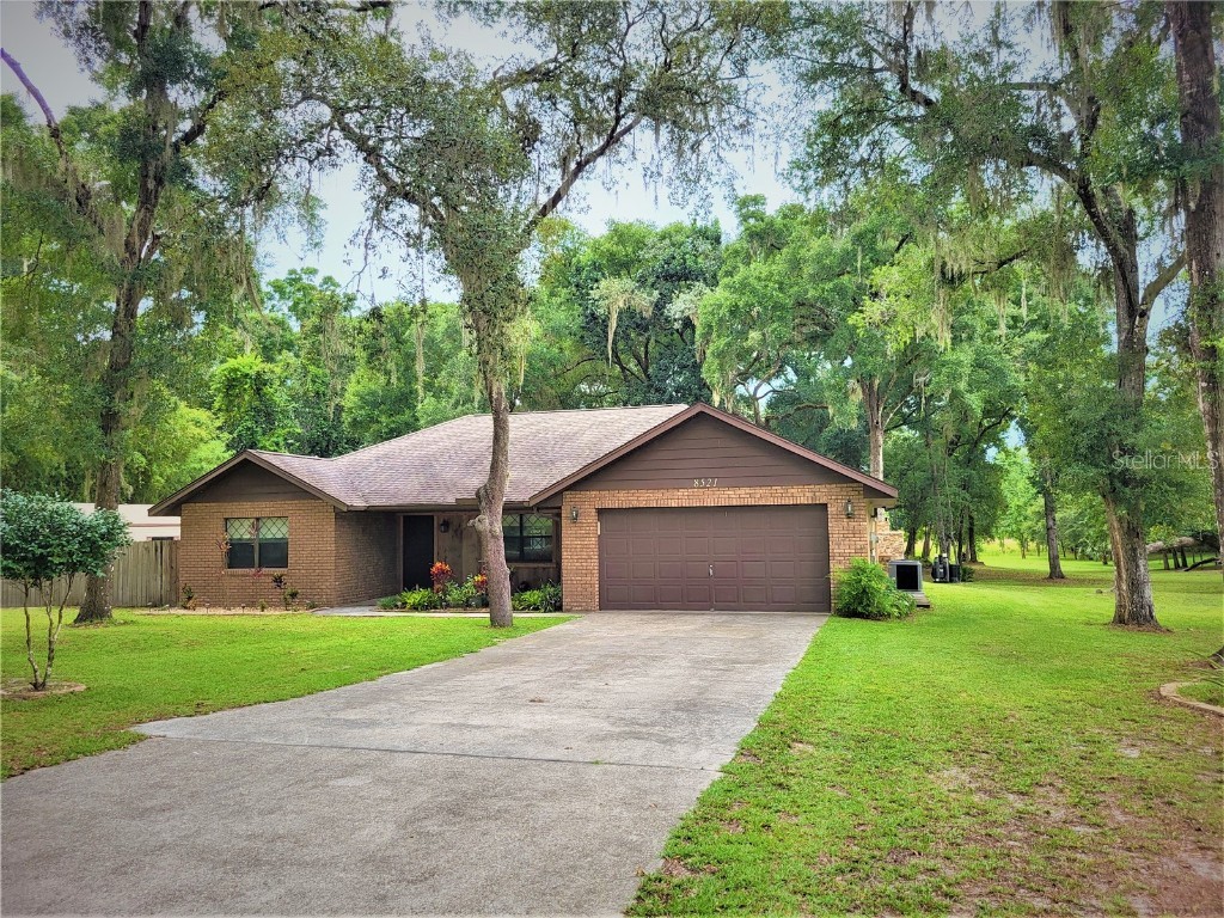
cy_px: 459
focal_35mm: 26
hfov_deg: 67.3
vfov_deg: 53.1
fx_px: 919
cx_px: 612
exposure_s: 1/384
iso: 40
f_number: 1.8
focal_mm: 5.4
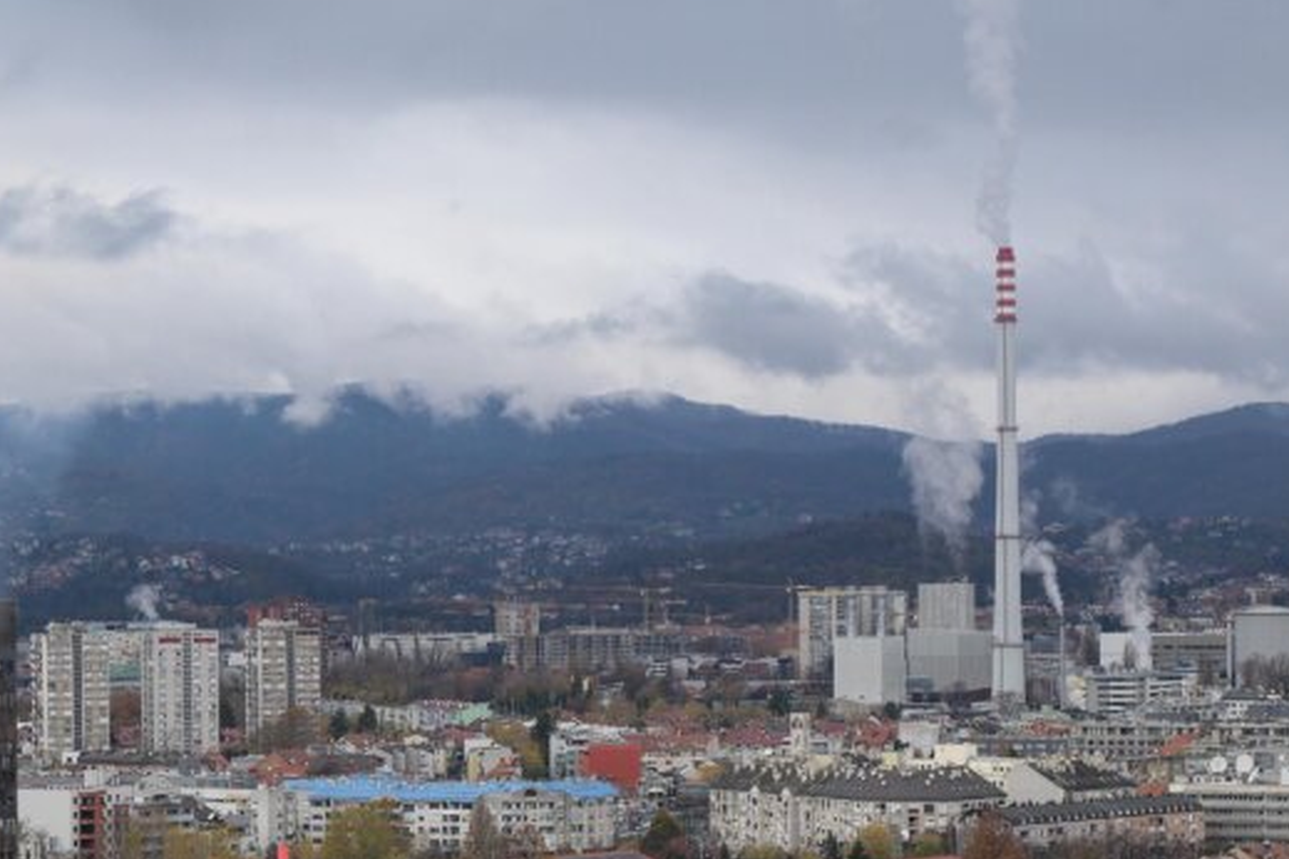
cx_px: 407
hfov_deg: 14.8
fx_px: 4941
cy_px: 729
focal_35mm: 138
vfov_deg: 9.9
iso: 640
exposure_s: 1/800
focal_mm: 70
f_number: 5.6
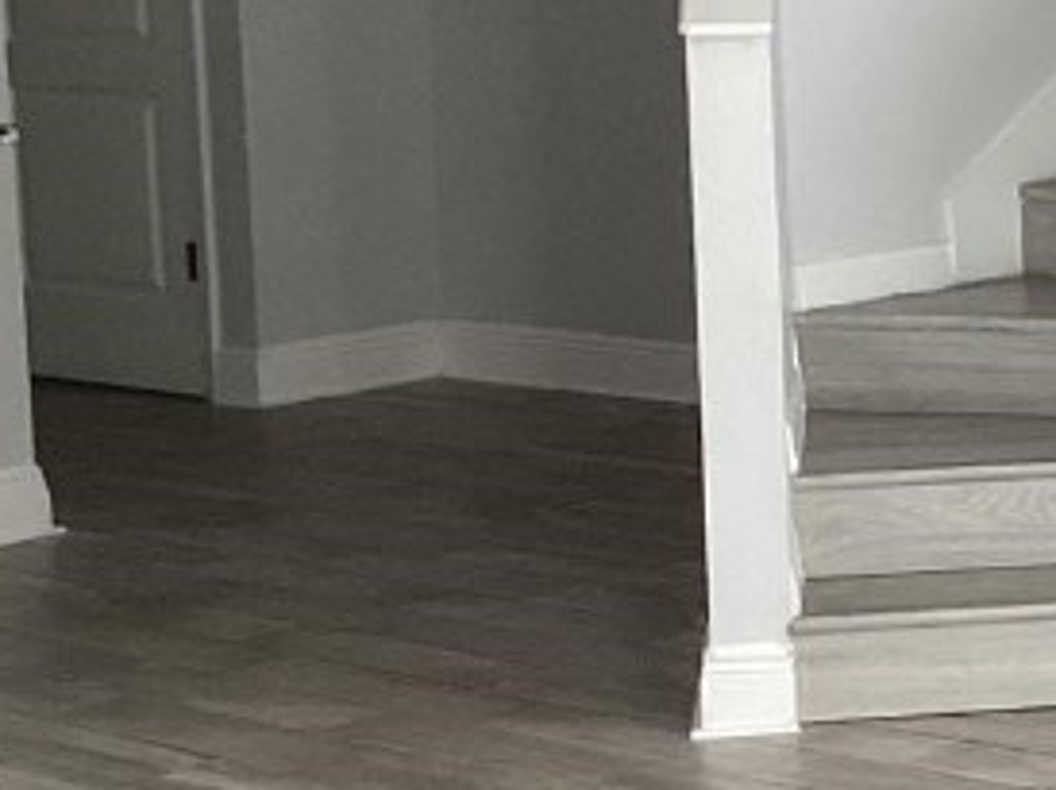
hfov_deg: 15.6
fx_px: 3536
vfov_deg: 12.7
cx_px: 1584
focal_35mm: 116
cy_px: 235
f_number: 2.4
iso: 80
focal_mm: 3.3
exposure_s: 1/60
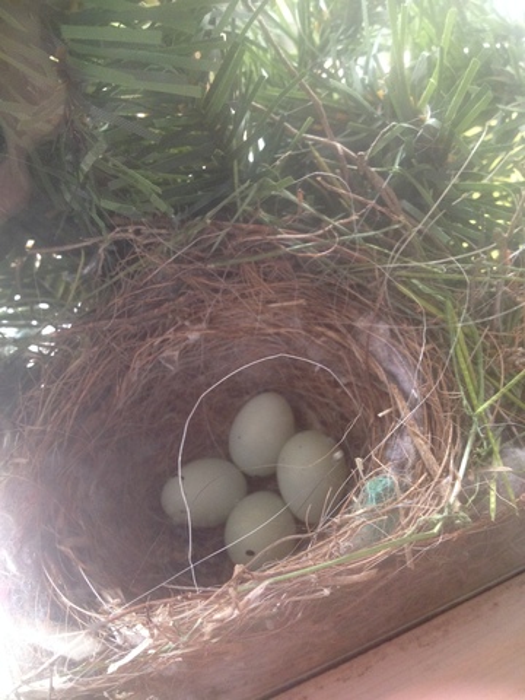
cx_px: 262
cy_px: 350
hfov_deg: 40.7
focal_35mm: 35
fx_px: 708
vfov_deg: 52.6
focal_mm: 4.28
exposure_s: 1/20
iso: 160
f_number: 2.4
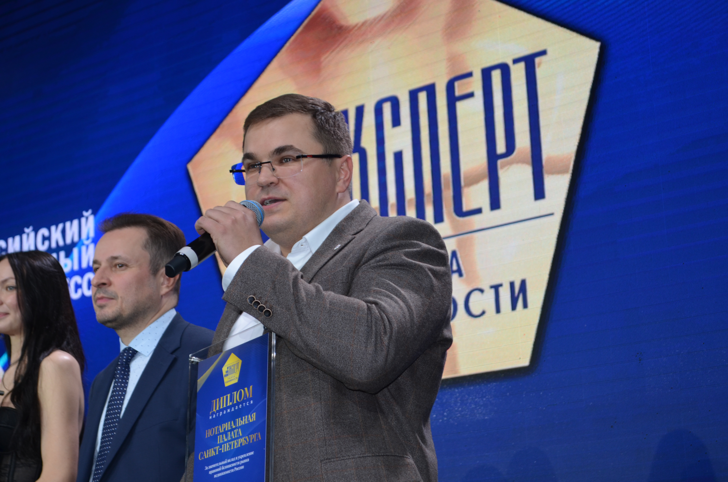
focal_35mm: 82
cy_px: 241
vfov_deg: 16.5
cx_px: 364
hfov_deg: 24.7
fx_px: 1665
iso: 400
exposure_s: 1/80
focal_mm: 55
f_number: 5.6
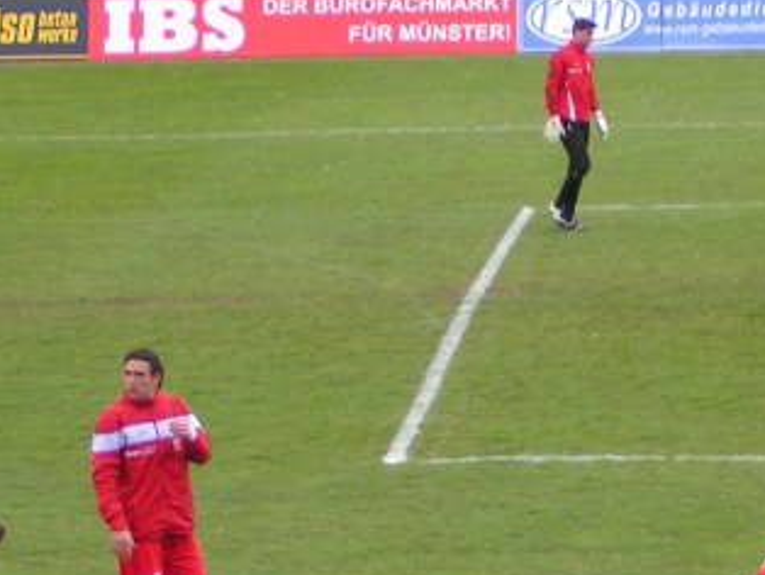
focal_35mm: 275
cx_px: 543
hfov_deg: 7.2
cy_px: 560
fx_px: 6082
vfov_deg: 5.4
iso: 100
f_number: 3.5
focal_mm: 16.6
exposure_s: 1/125
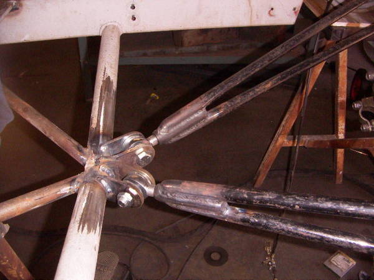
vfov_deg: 39.7
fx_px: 389
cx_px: 187
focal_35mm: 36
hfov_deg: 51.4
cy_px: 140
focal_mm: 4.7
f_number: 6.7
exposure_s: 1/50
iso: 200
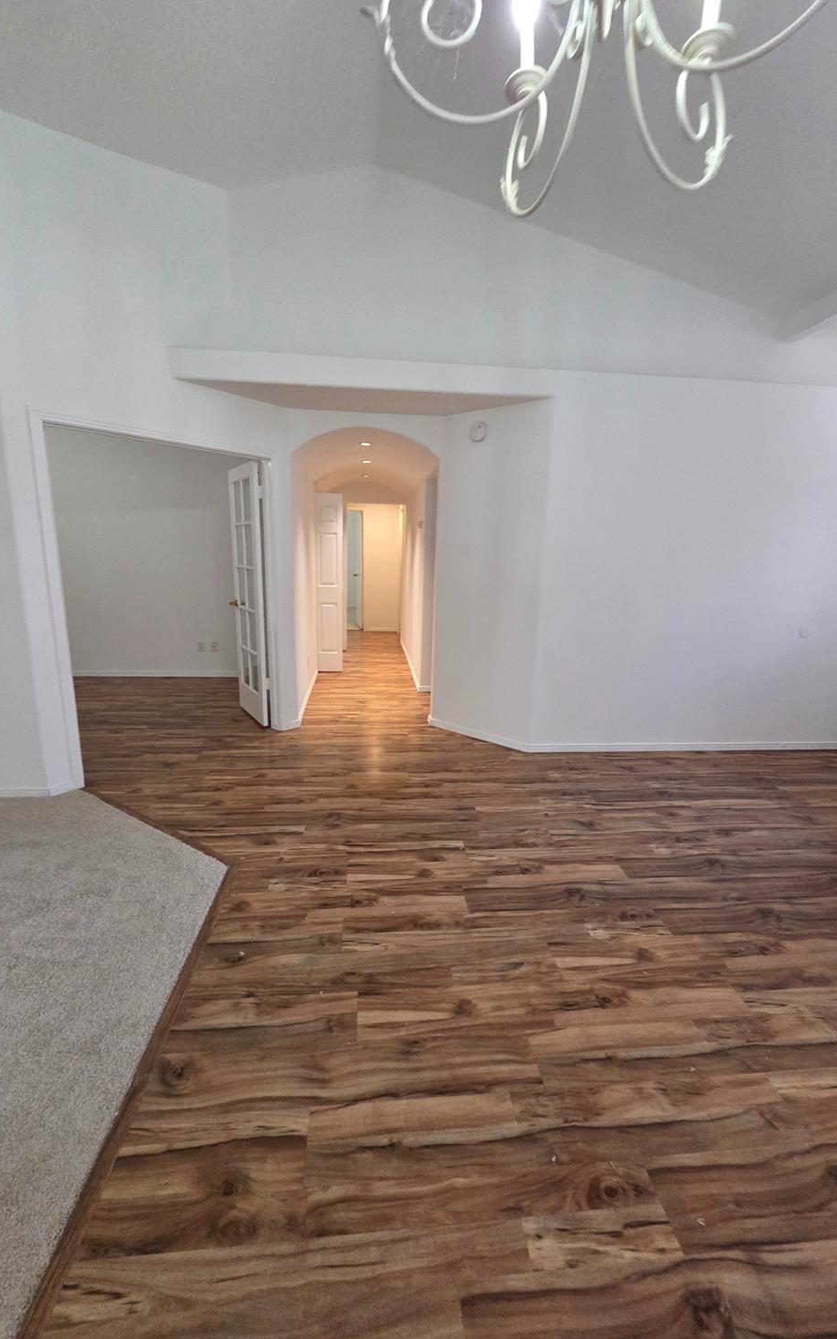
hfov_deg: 78.7
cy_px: 673
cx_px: 418
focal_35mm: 14
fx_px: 511
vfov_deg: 105.3
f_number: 2.2
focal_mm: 2.2
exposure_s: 1/60
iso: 500
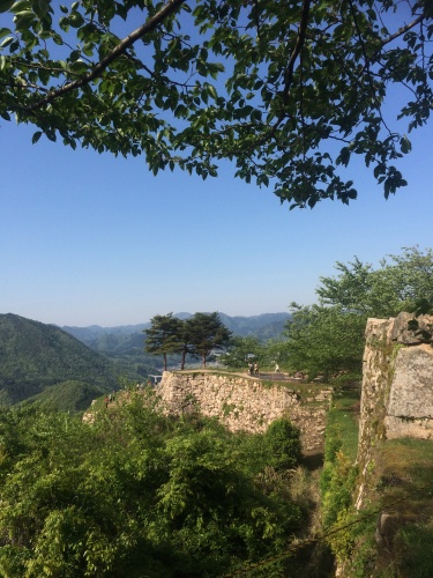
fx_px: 500
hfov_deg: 46.8
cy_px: 289
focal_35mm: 30
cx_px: 216
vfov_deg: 60.0
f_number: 2.2
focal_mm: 4.12
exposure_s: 1/2160
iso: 32
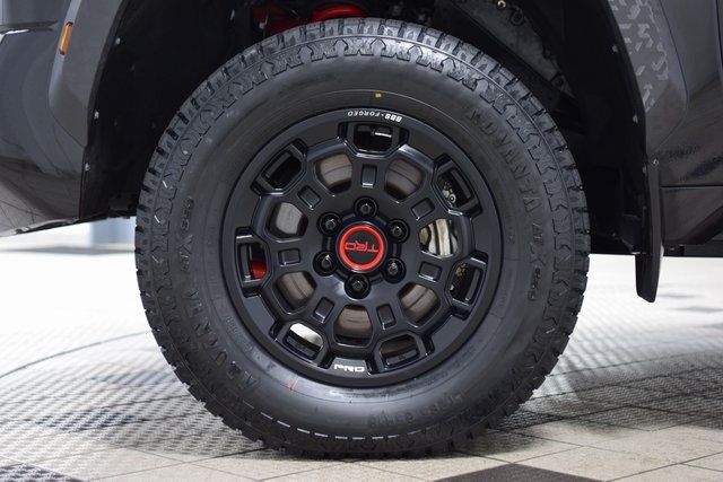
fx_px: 1386
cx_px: 362
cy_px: 241
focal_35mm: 69
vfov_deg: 19.7
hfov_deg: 29.2
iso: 1600
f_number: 2.8
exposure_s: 1/60
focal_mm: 46
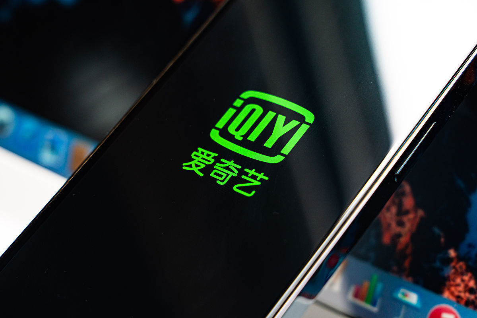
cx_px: 238
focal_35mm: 105
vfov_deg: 13.0
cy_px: 159
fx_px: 1391
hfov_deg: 19.5
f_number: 8
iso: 1000
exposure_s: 1/200
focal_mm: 105
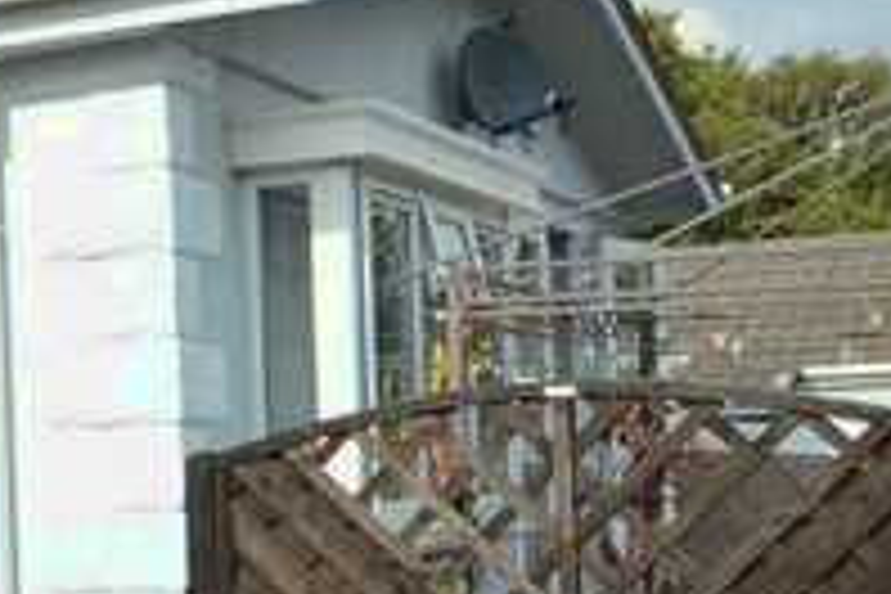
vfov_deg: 16.0
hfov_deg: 21.0
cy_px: 446
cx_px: -364
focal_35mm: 85
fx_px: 2104
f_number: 7.1
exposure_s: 1/200
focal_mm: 16
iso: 100
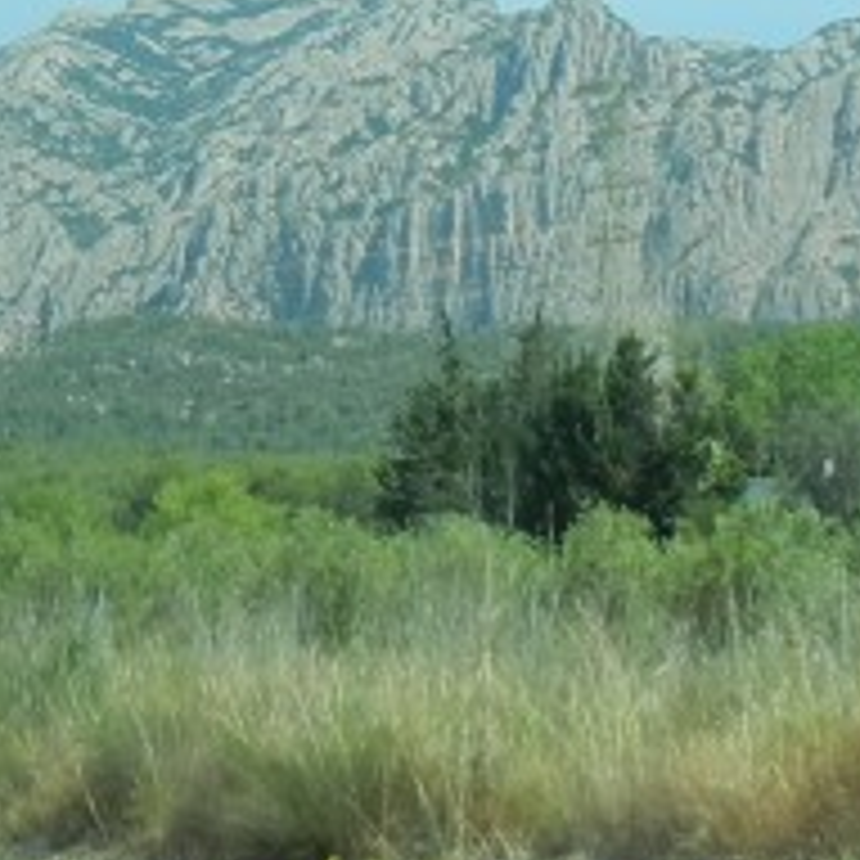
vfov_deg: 12.1
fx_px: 3991
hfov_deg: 12.2
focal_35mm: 142
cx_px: 711
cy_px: -81
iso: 160
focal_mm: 5.4
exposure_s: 1/893
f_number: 3.5
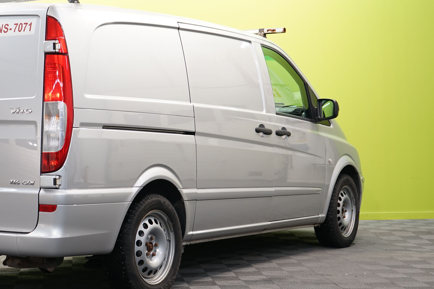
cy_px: 127
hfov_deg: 26.6
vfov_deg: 18.2
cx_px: 103
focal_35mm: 75
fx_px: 904
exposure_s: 1/30
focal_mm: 49
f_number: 4.5
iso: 500
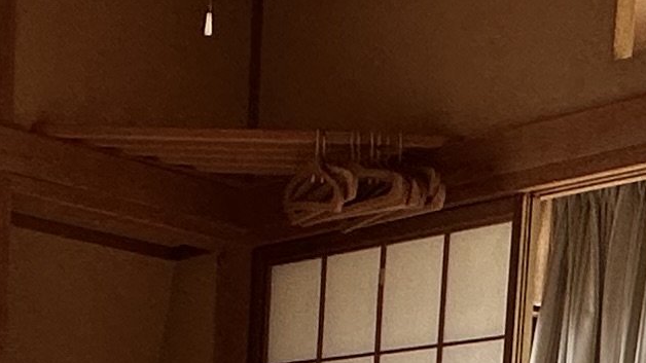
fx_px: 1678
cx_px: 131
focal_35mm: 98
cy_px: 844
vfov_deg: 10.7
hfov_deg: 21.5
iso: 64
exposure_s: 1/99
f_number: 2.2
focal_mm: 2.22
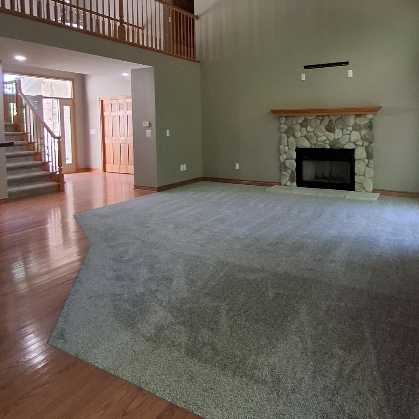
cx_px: 246
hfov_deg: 62.5
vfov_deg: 61.2
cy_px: 136
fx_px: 342
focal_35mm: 25
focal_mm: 1.64
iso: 100
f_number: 2.2
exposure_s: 1/40
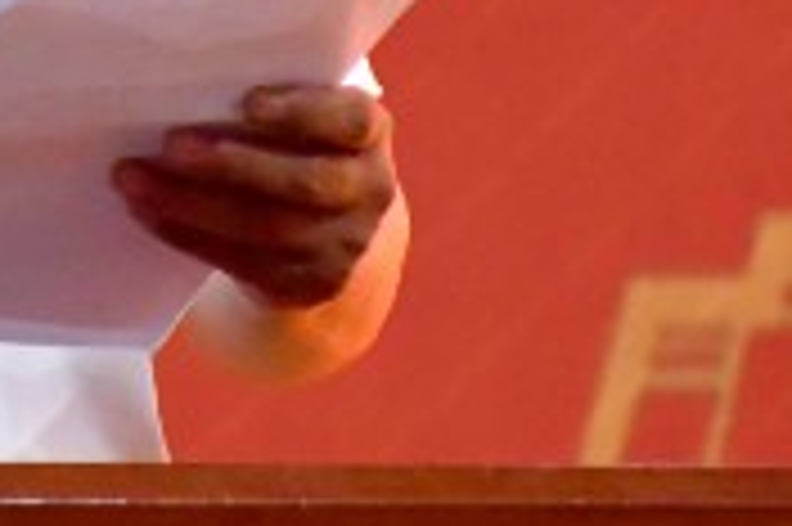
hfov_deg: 3.4
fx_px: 13495
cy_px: -443
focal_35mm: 614
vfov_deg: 2.2
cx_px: -162
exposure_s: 1/80
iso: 9000
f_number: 5.3
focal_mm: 90
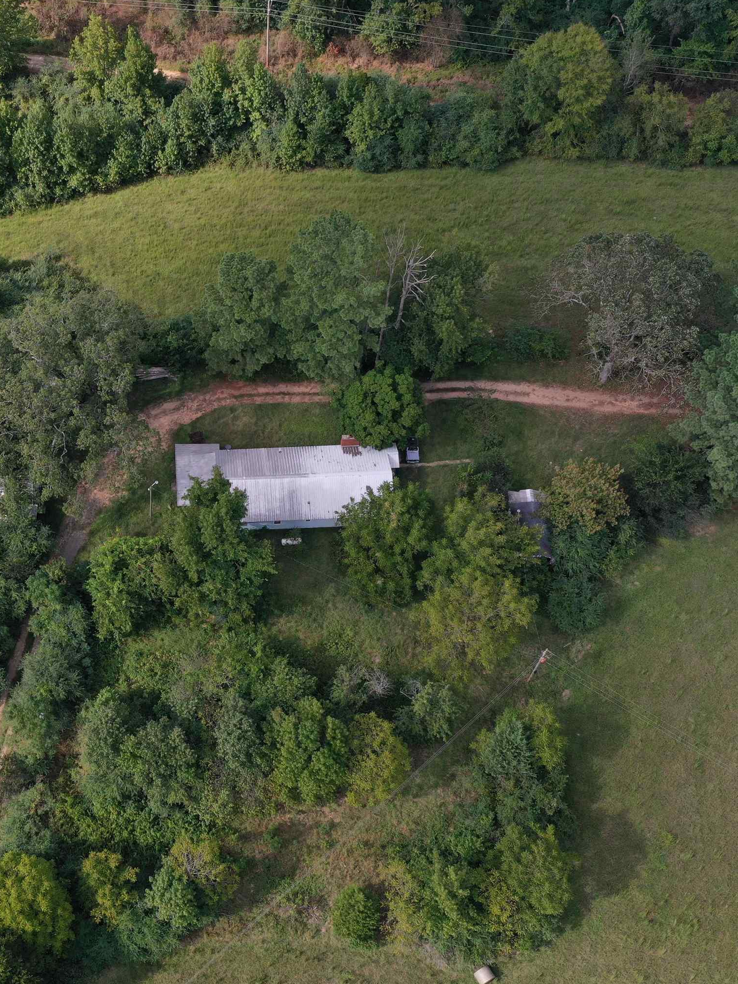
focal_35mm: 41
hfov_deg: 34.3
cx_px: 177
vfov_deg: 45.8
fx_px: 1165
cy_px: 494
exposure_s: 1/320
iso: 100
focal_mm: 10.26
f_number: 5
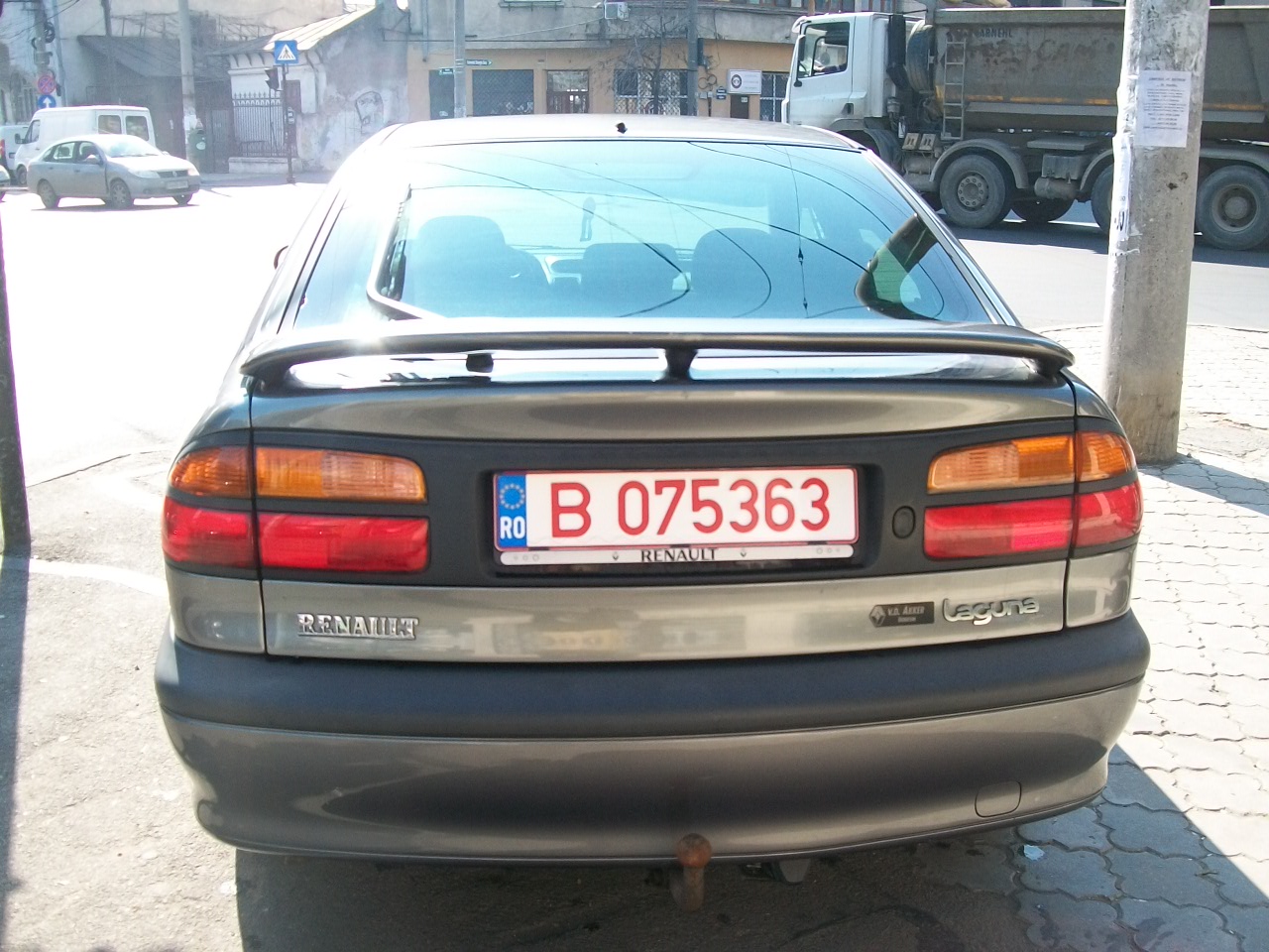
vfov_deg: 39.7
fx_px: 1320
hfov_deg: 51.4
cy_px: 476
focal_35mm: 36
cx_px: 634
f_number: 2.7
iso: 80
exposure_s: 1/320
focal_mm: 6
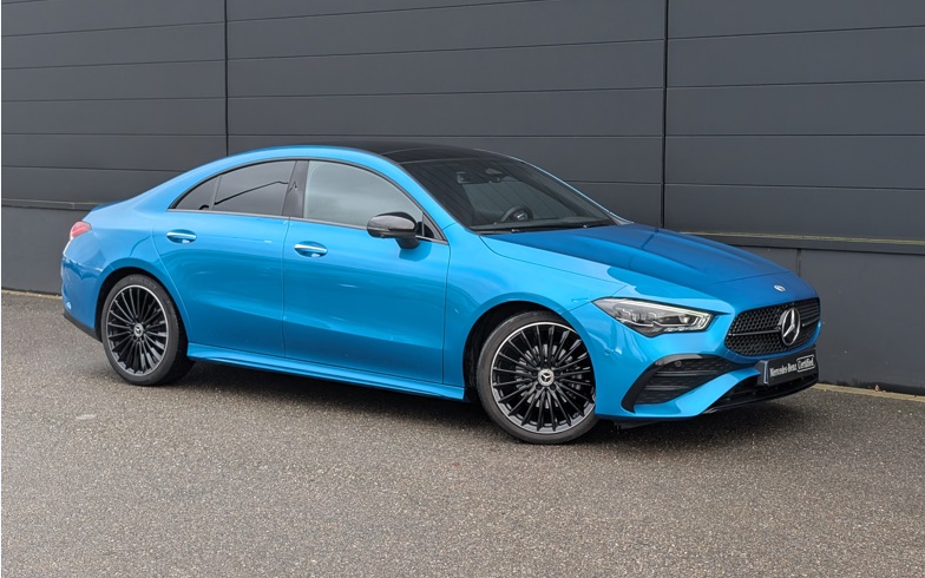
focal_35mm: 53
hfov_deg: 38.2
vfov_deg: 24.4
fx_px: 1336
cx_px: 471
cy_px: 237
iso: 73
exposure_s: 1/166
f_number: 1.68
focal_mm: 6.9
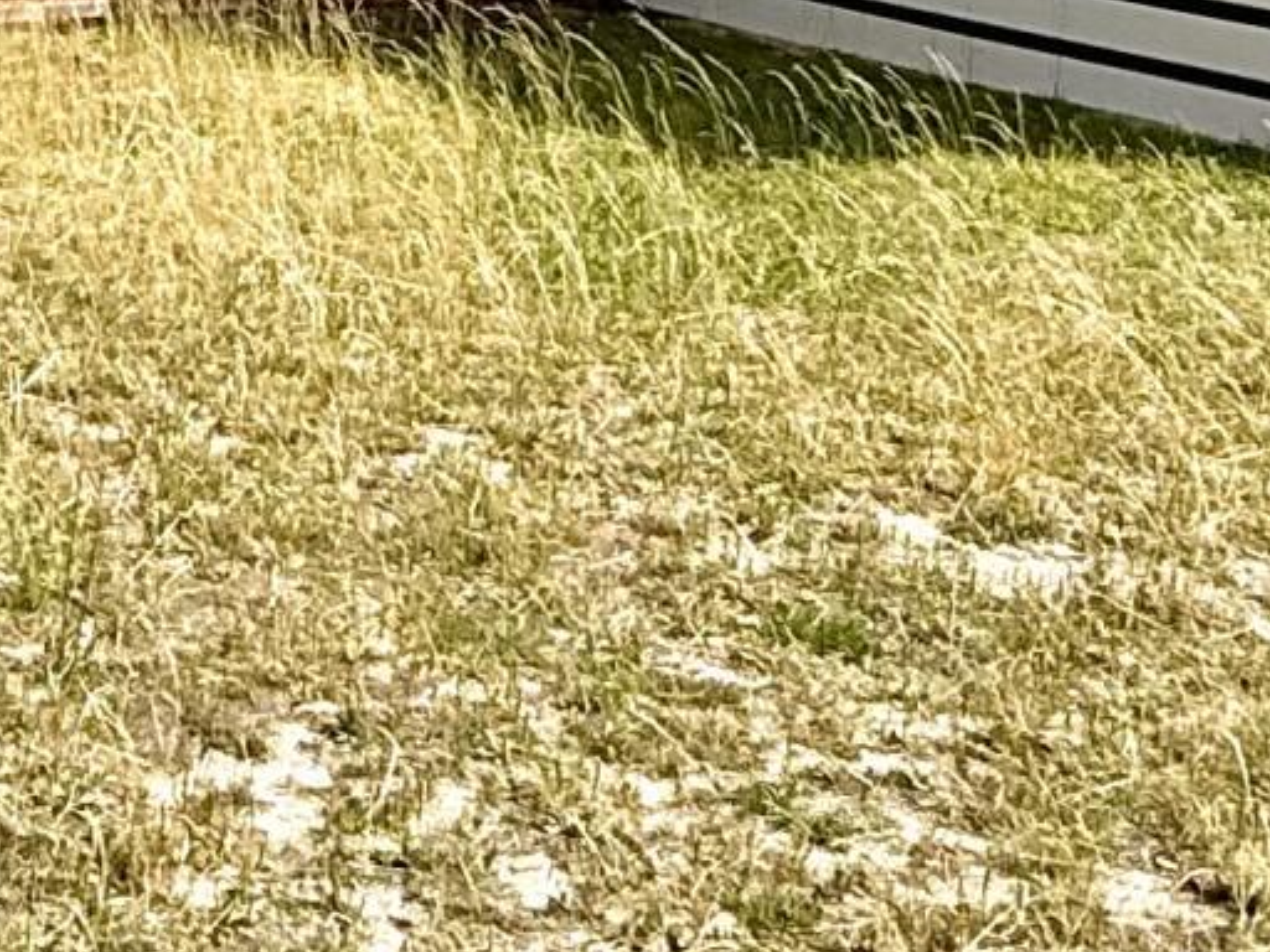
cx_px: -424
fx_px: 3008
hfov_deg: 21.4
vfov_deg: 16.7
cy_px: -364
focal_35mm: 82
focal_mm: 2.22
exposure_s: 1/3125
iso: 50
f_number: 2.2
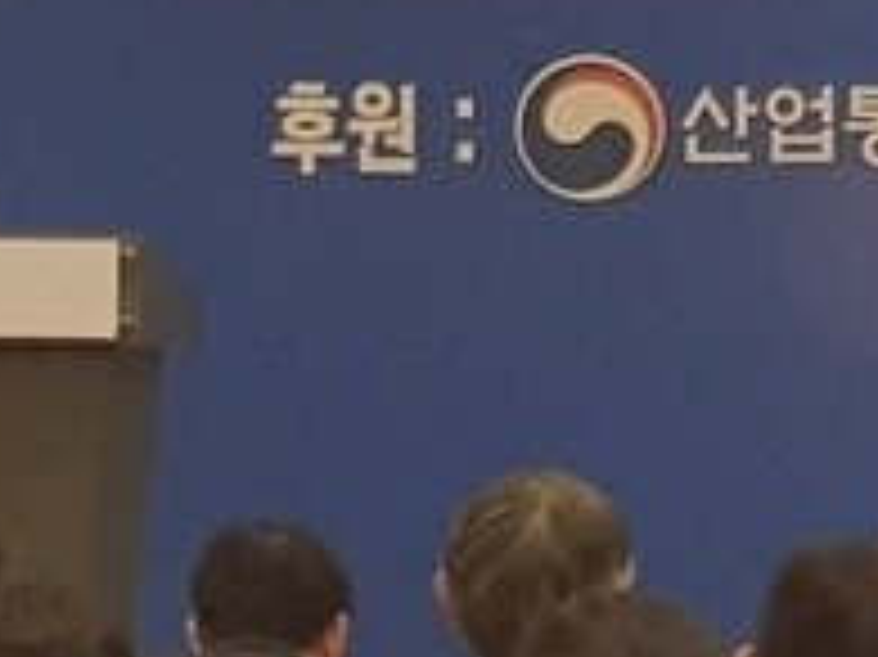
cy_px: 104
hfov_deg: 5.1
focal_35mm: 373
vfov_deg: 4.0
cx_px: -1279
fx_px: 9455
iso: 125
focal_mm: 6
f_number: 2.4
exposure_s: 1/30
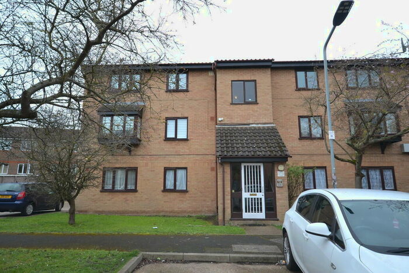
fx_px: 256
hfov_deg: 77.3
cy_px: 136
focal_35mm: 22
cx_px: 204
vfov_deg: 56.2
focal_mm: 15
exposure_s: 1/125
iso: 110
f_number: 5.6
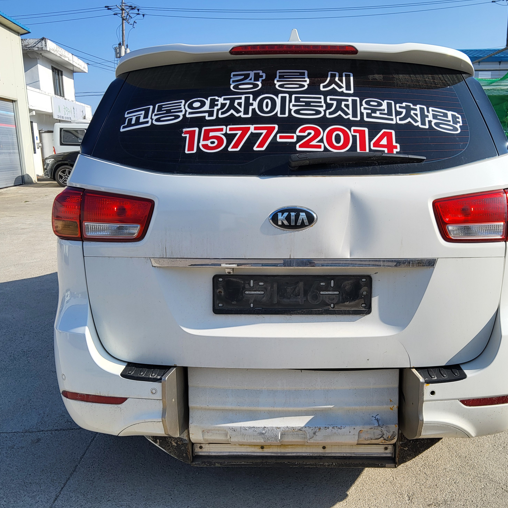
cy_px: 262
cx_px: 291
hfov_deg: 50.9
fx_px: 531
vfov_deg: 51.1
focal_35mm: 32
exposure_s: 1/664
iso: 12
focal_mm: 3.98
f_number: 1.8
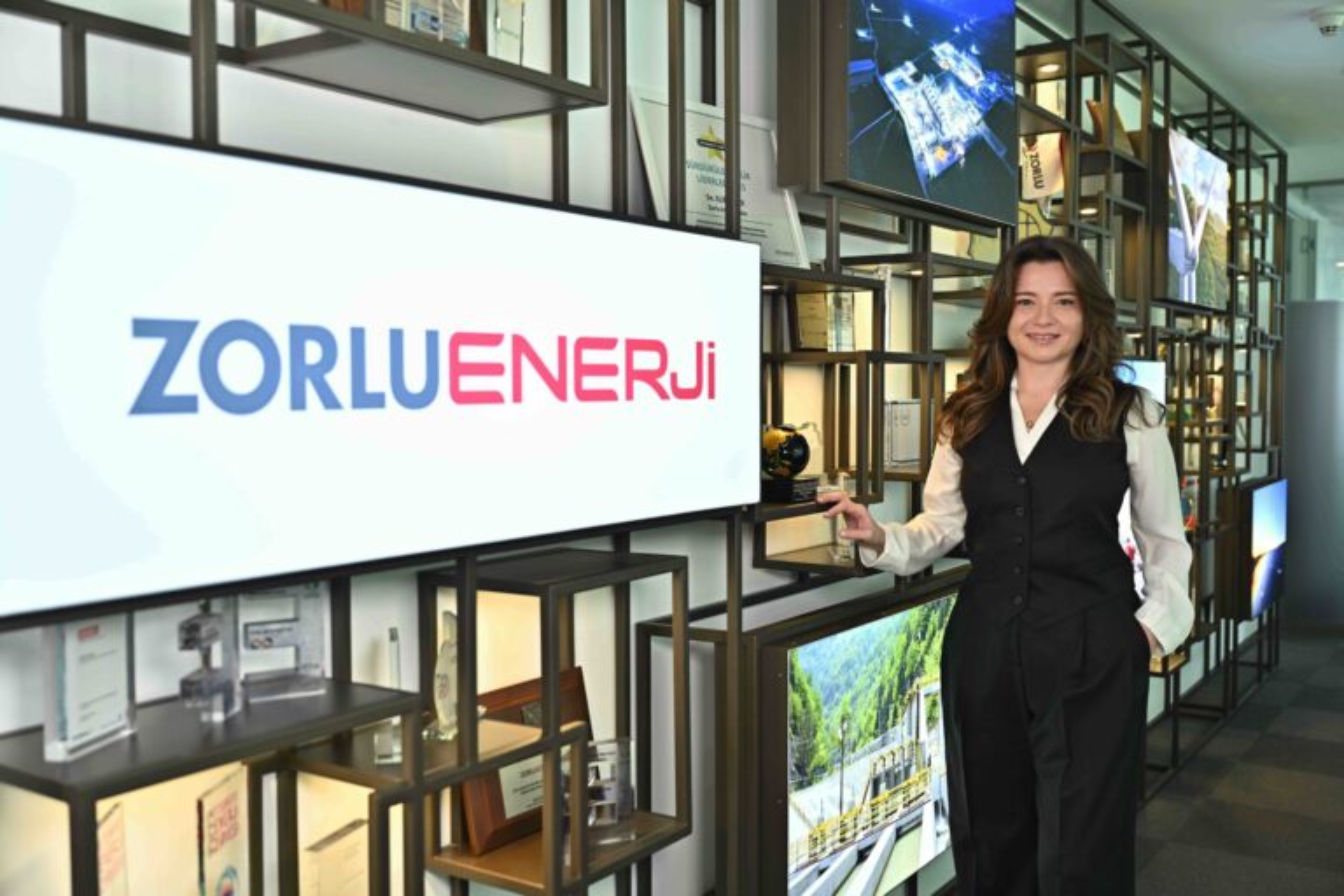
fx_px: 1288
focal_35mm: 34
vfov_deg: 38.4
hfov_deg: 55.1
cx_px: 672
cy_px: 448
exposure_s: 1/125
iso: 250
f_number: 3.2
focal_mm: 34.5
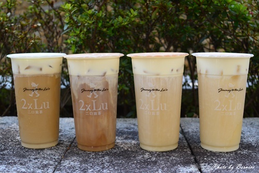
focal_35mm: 49
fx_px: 352
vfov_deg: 27.5
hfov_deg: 40.4
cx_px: 130
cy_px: 86
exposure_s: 1/640
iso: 160
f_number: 3.2
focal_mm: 18.5
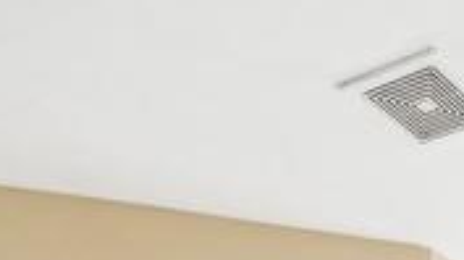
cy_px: 754
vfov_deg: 10.8
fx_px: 983
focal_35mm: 80
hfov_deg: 23.2
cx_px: 621
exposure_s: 1/30
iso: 200
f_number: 8
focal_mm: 10
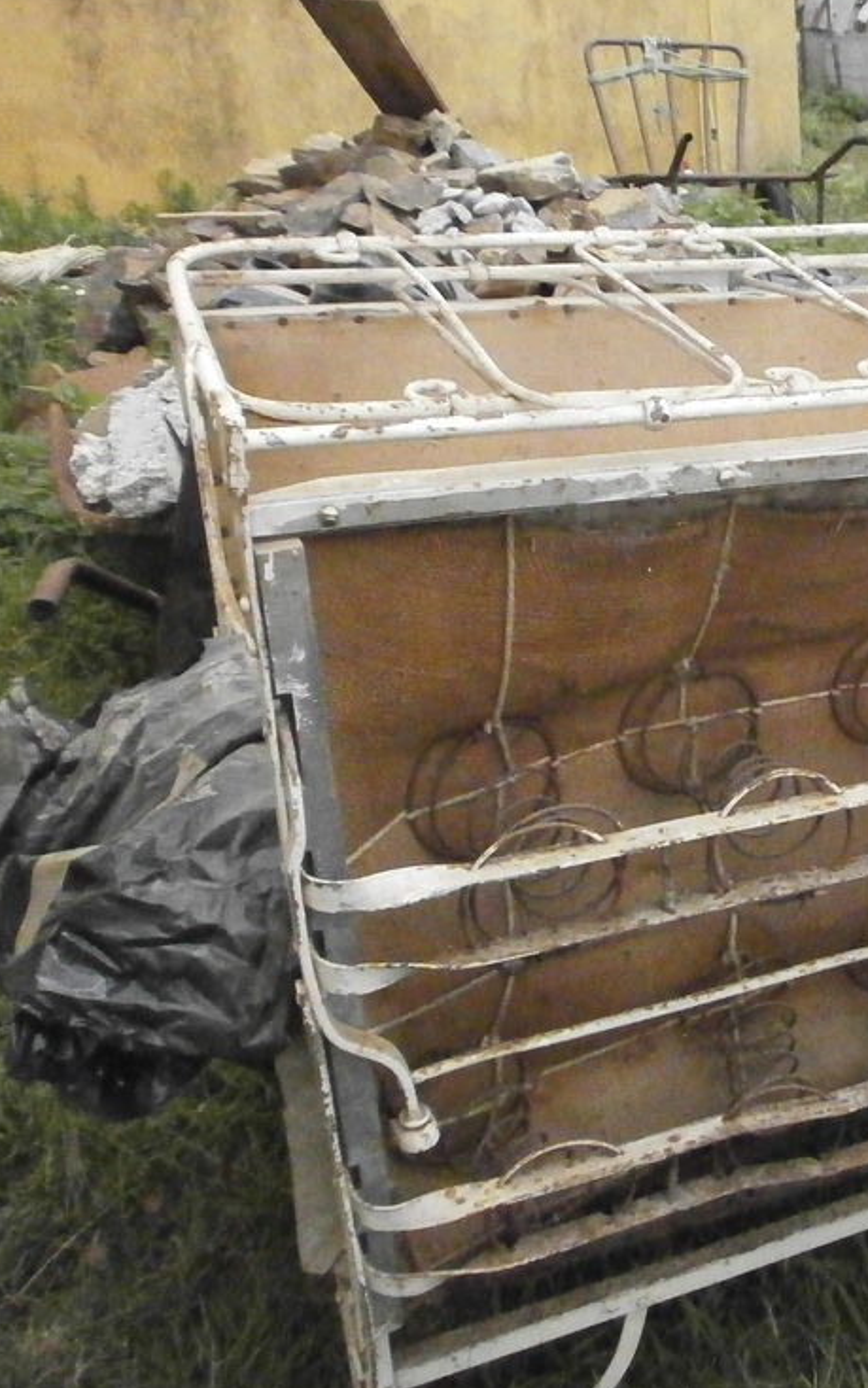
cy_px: 686
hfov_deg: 30.3
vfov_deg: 50.4
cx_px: 885
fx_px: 1476
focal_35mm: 39
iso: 1600
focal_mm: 4.8
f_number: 10
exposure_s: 1/400
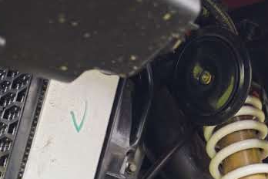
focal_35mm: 55
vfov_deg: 23.5
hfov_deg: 36.2
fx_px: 409
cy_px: 181
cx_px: 129
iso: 64
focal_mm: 6.3
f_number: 1.7
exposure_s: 1/60
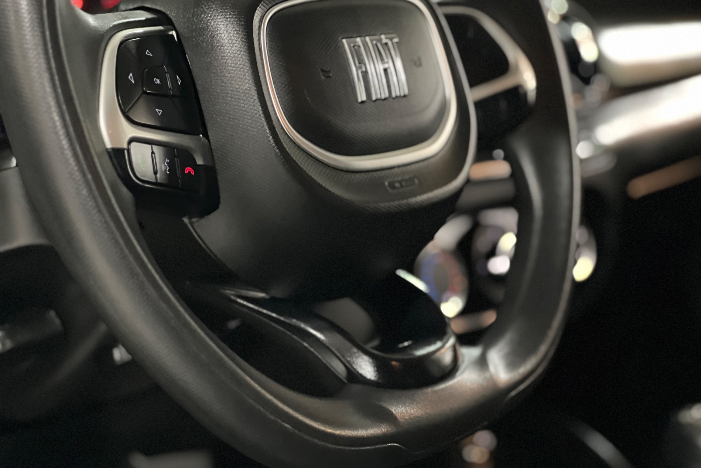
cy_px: 209
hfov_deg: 25.1
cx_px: 350
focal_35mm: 81
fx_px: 1577
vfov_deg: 16.9
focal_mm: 9
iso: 1250
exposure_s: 1/15
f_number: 2.8
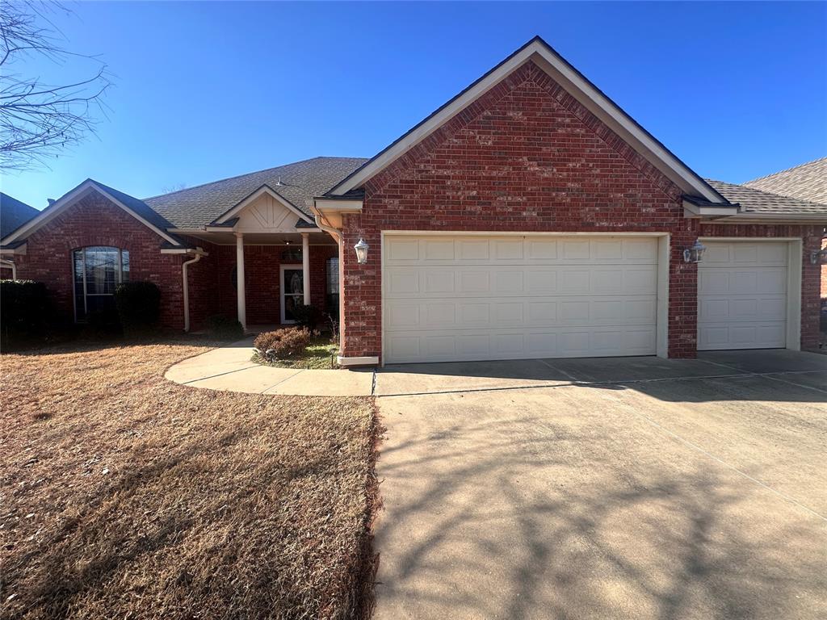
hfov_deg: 102.1
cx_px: 414
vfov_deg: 85.7
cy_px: 310
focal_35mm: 14
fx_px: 334
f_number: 2.2
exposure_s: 1/1125
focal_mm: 2.22
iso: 50
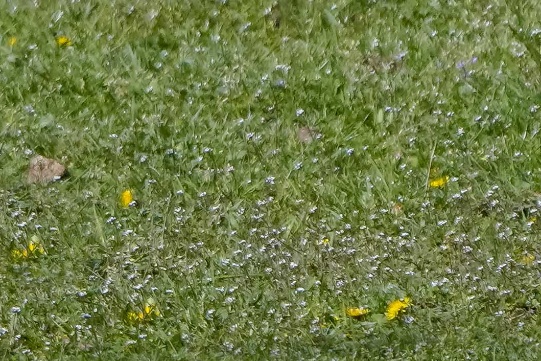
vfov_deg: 0.6
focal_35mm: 2498
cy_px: -474
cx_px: -599
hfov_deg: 0.8
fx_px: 37536
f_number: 8
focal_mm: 441
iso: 800
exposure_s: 1/1000
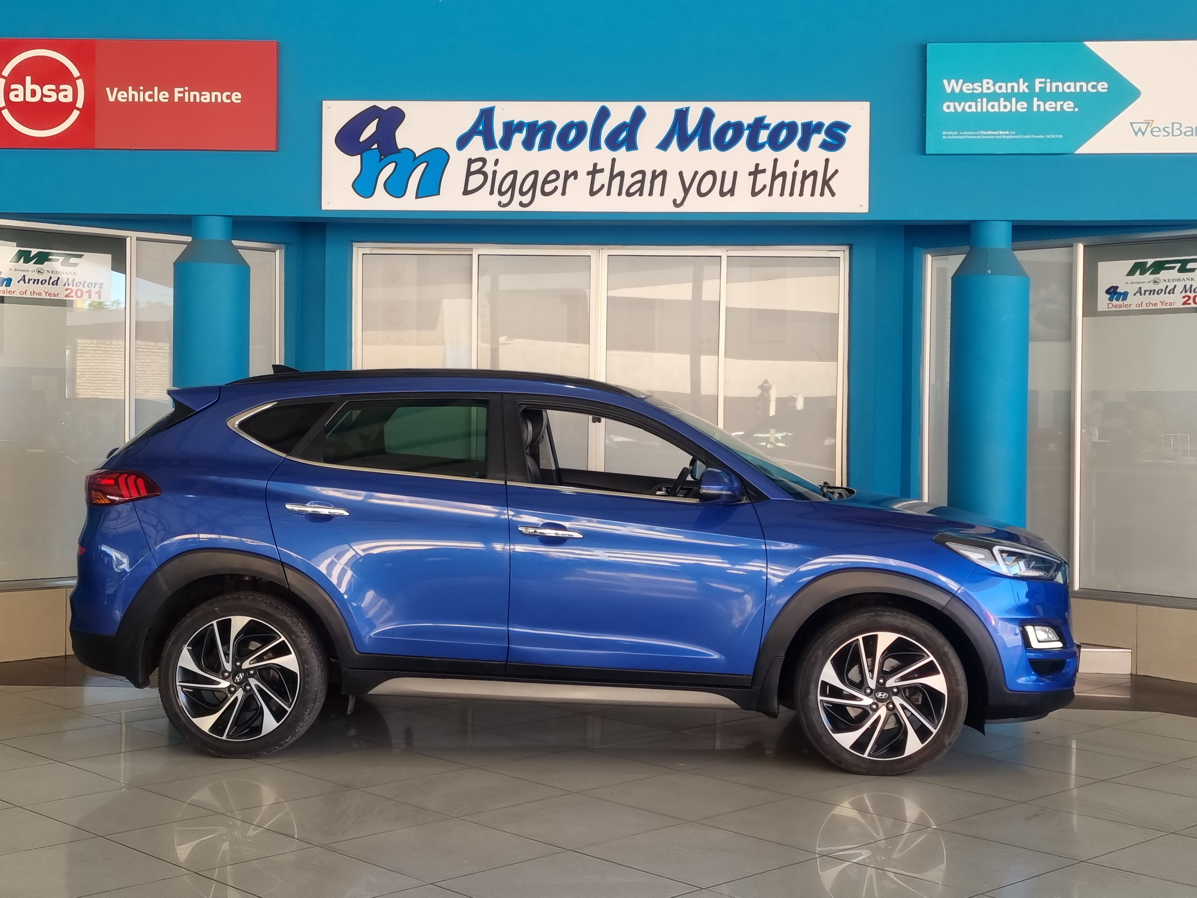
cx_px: 598
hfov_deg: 67.3
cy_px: 449
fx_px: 899
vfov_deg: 53.1
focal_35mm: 26
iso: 50
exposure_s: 1/100
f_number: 1.8
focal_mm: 5.4
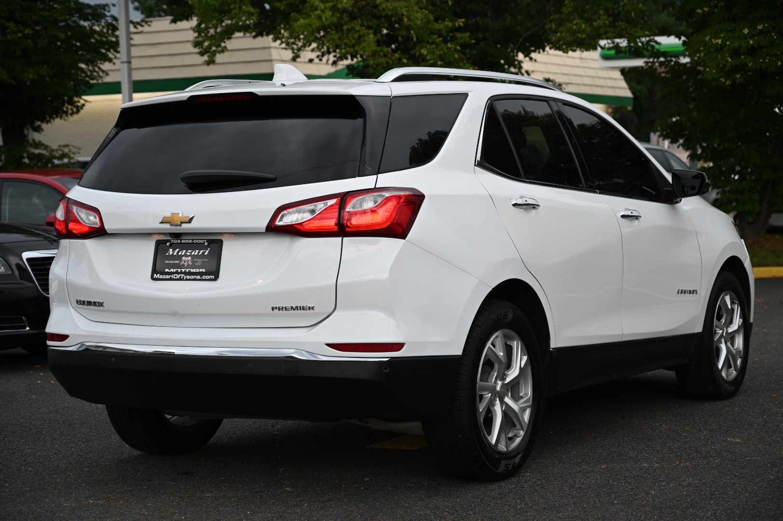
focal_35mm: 70
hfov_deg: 28.9
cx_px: 392
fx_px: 1521
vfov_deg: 19.4
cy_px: 260
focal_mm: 70
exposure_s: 1/250
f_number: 4.5
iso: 200
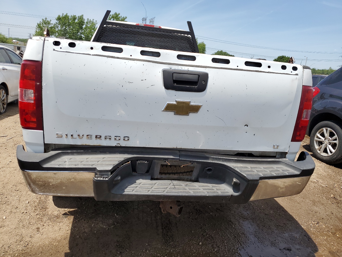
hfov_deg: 67.3
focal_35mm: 26
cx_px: 171
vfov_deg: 53.1
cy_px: 128
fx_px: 257
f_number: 1.5
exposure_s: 1/3333
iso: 50
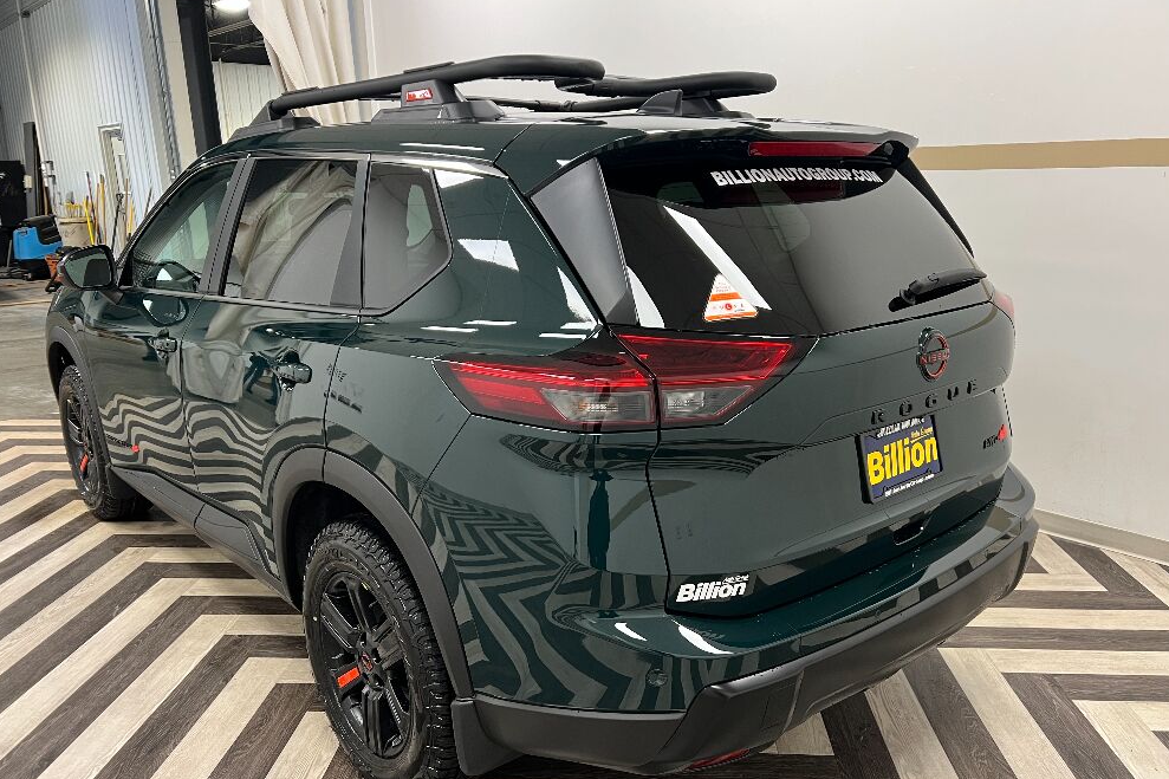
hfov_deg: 65.5
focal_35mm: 28
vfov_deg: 46.3
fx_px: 909
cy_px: 443
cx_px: 598
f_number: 1.5
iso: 125
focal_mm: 5.7
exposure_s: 1/60
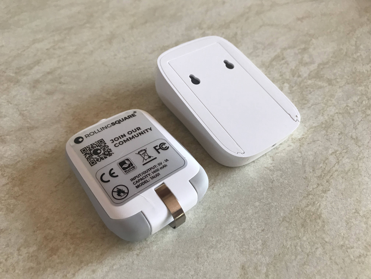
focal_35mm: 28
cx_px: 186
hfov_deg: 63.4
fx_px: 300
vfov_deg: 49.7
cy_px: 140
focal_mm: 4
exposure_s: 1/33
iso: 20
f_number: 1.8
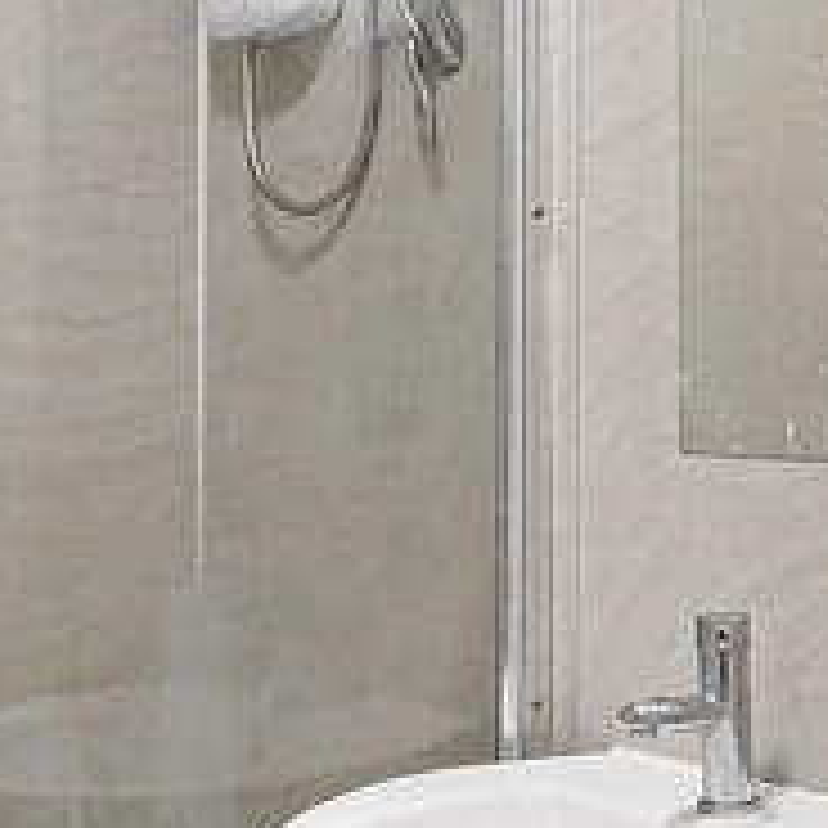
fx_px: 1867
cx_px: 531
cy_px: 378
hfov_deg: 24.9
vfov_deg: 25.0
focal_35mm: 69
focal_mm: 7
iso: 1600
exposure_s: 1/60
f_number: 4
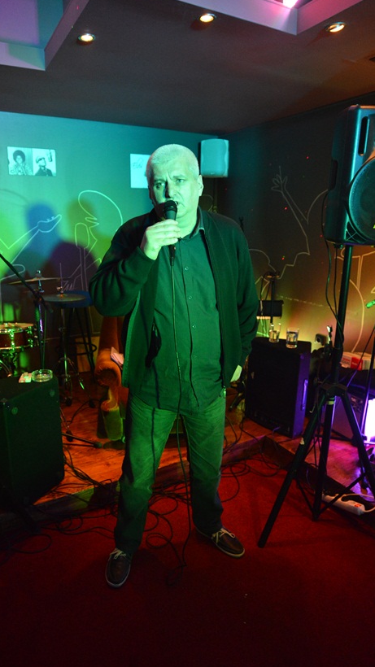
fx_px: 407
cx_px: 159
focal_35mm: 23
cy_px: 328
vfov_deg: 78.7
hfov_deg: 49.3
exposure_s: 1/60
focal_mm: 20
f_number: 3.2
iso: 3200
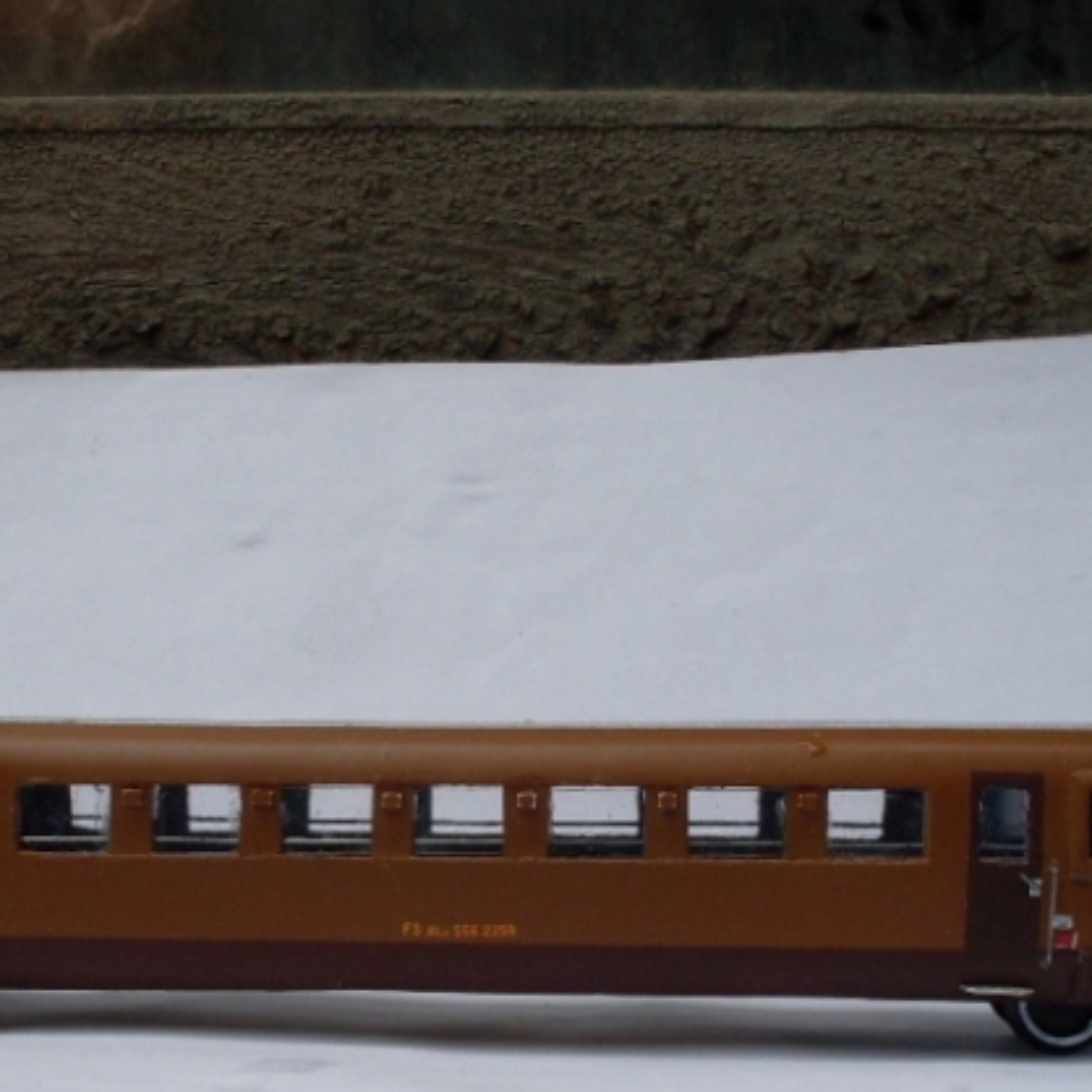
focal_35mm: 68
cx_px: 496
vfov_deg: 25.2
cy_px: 729
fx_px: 2427
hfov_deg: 25.3
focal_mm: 6.3
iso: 80
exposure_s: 1/90
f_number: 8.4
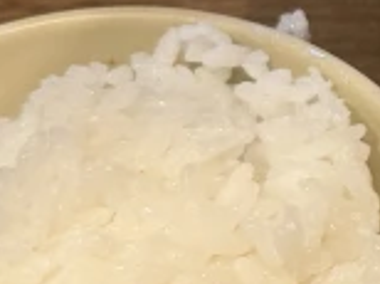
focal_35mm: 156
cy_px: 22
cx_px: 834
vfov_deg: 9.4
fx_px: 1710
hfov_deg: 11.1
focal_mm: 6.76
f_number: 1.78
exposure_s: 1/50
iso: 125
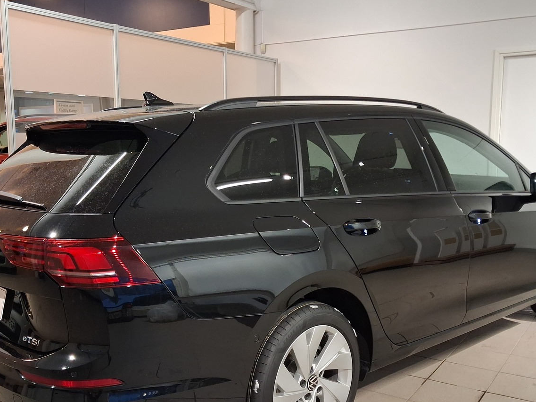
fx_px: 588
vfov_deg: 37.7
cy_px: 226
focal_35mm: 38
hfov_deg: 49.0
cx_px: 257
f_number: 1.8
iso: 400
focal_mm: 4
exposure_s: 1/100
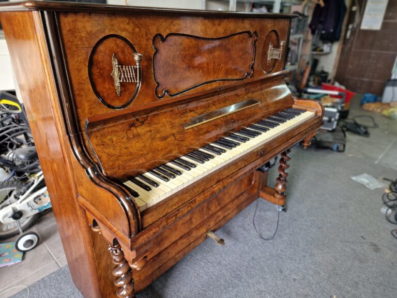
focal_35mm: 23
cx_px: 198
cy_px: 149
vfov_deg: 58.9
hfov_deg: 73.9
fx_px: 264
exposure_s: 1/100
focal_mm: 6.4
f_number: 1.8
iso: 200
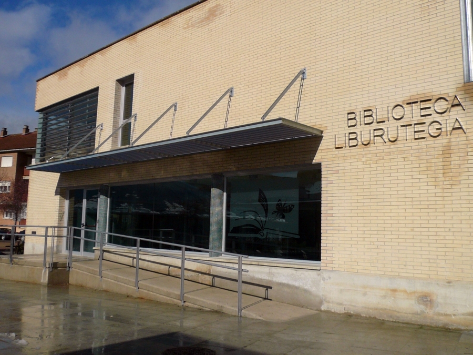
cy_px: 178
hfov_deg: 55.4
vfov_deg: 42.9
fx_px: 451
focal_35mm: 33
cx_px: 236
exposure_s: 1/800
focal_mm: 4.6
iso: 100
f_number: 8
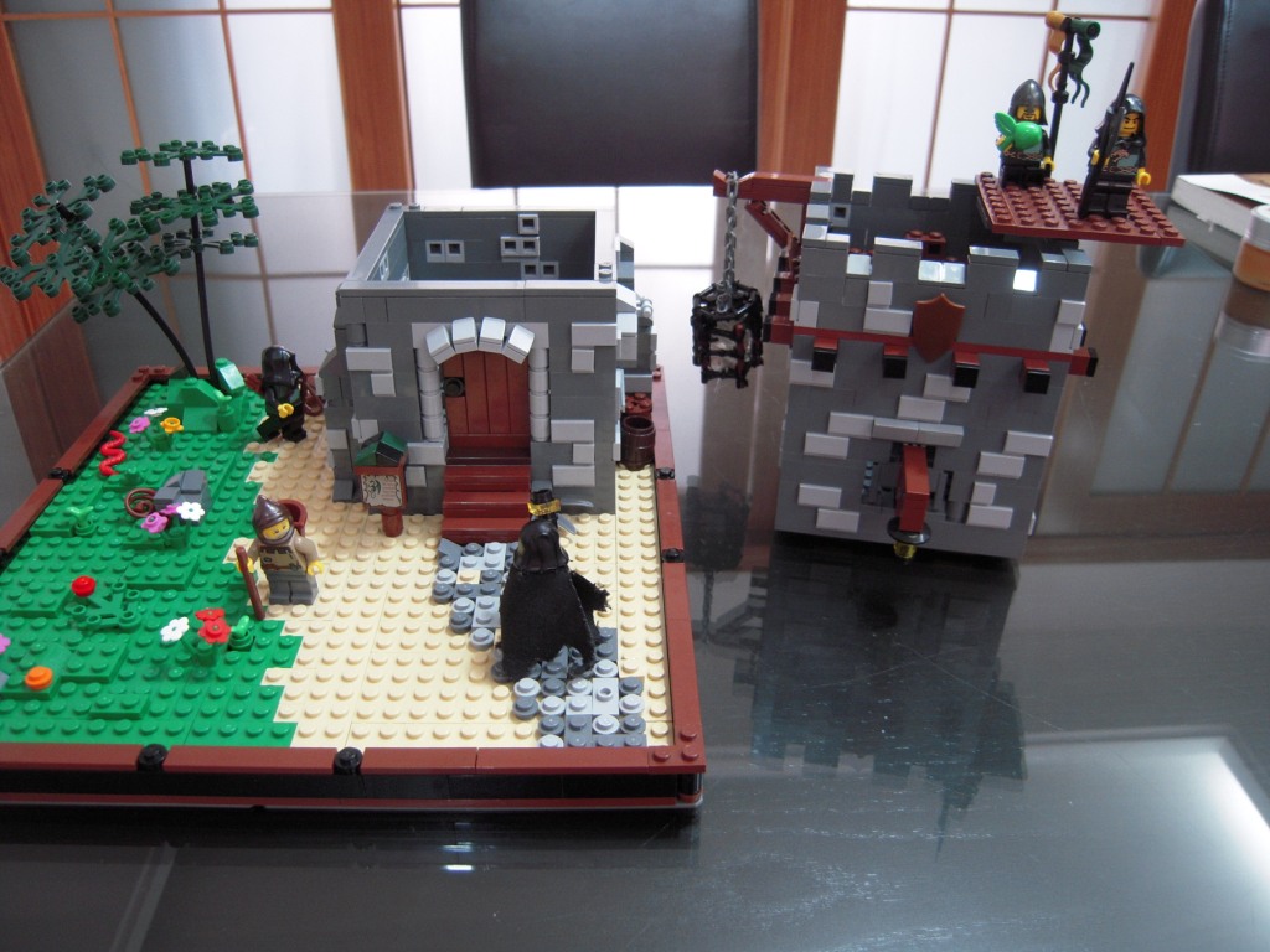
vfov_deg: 49.7
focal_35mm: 28
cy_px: 476
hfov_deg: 63.4
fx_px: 1027
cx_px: 635
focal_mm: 5
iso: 200
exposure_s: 1/13
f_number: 2.7
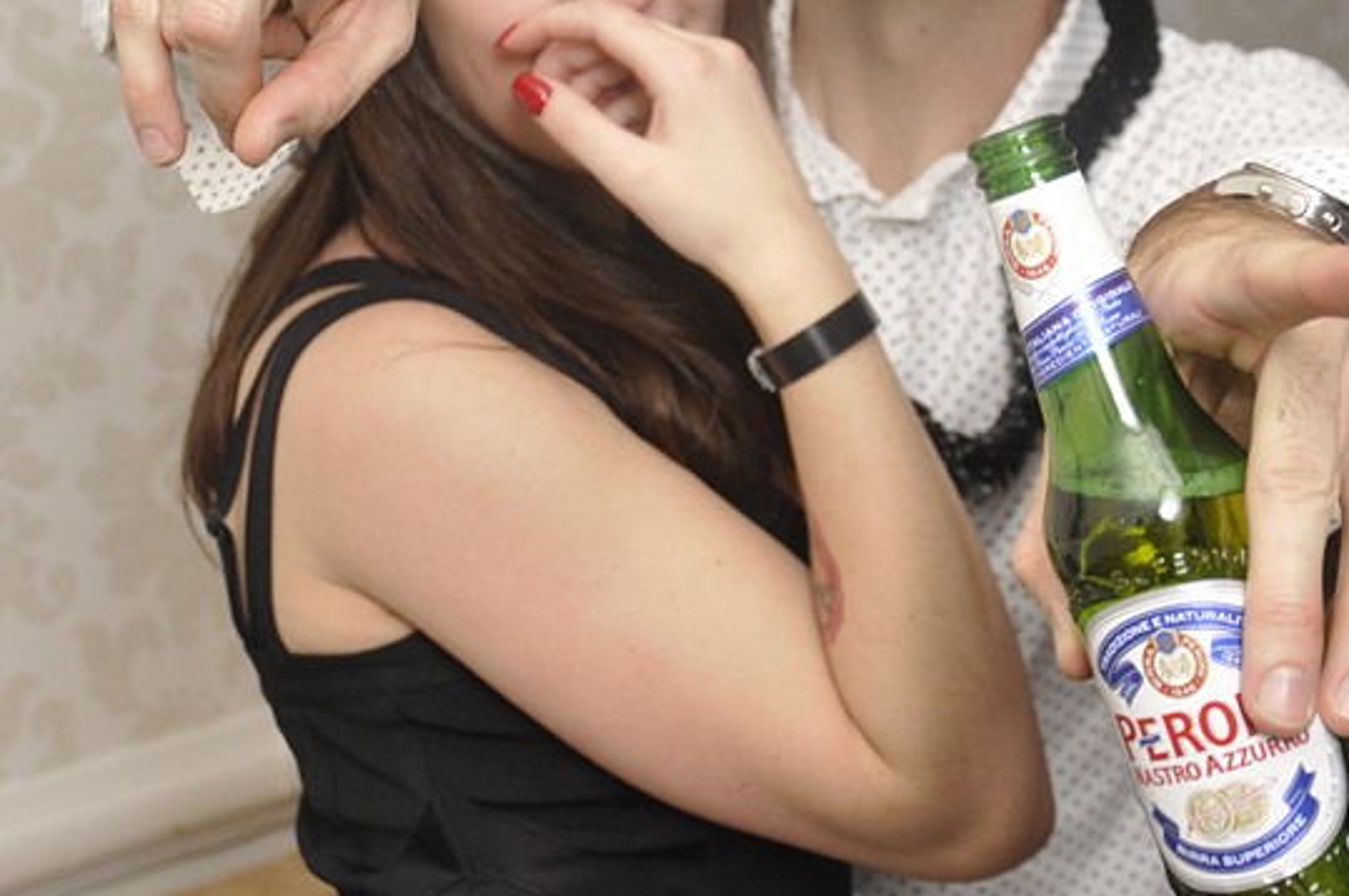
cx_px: 691
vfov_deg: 15.2
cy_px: 143
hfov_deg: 22.9
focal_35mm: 89
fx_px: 3331
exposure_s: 1/60
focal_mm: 32
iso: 400
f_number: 5
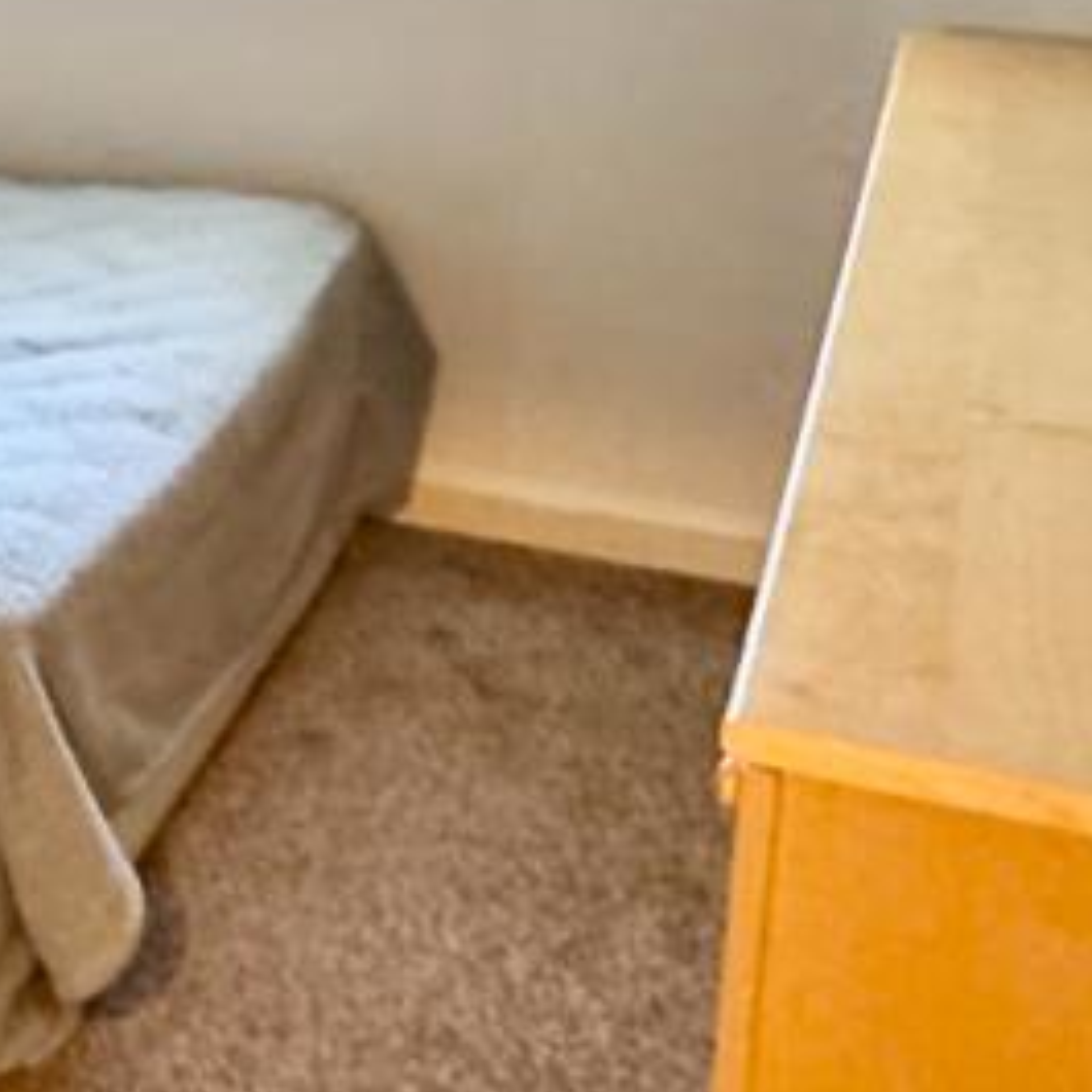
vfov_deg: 23.7
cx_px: -231
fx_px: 2498
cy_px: 14
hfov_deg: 22.6
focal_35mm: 70
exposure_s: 1/40
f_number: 2.2
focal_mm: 2.22
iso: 1000
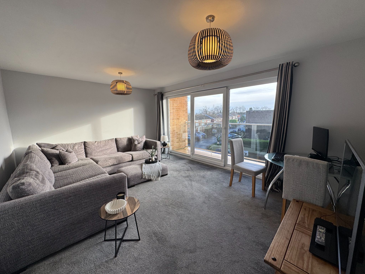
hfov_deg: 102.1
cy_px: 137
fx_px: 148
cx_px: 182
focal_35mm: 14
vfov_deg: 85.7
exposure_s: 1/99
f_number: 2.2
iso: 40
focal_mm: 2.22
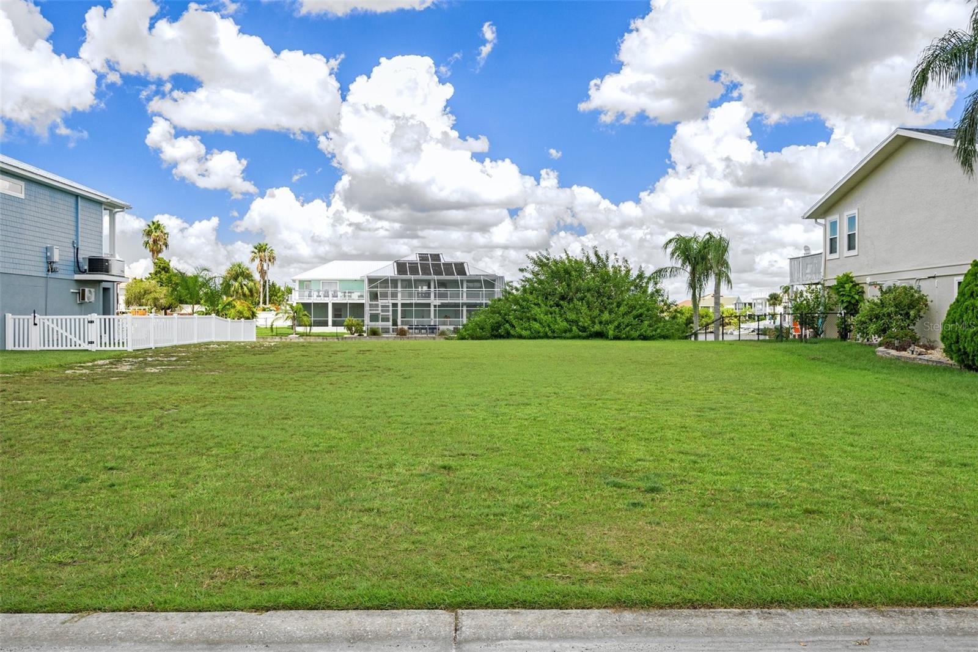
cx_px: 489
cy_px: 326
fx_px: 788
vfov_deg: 44.9
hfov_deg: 63.7
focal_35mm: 29
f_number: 8
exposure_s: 1/250
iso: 400
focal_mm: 29
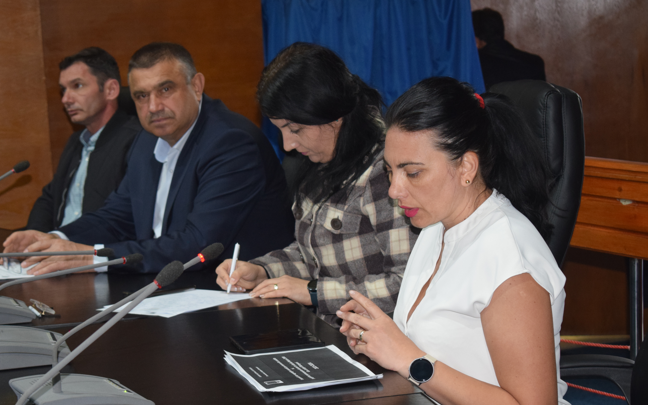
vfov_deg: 13.8
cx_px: 294
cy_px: 240
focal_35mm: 95
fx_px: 1670
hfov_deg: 22.0
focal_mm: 55
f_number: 5.6
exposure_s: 1/60
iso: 1600
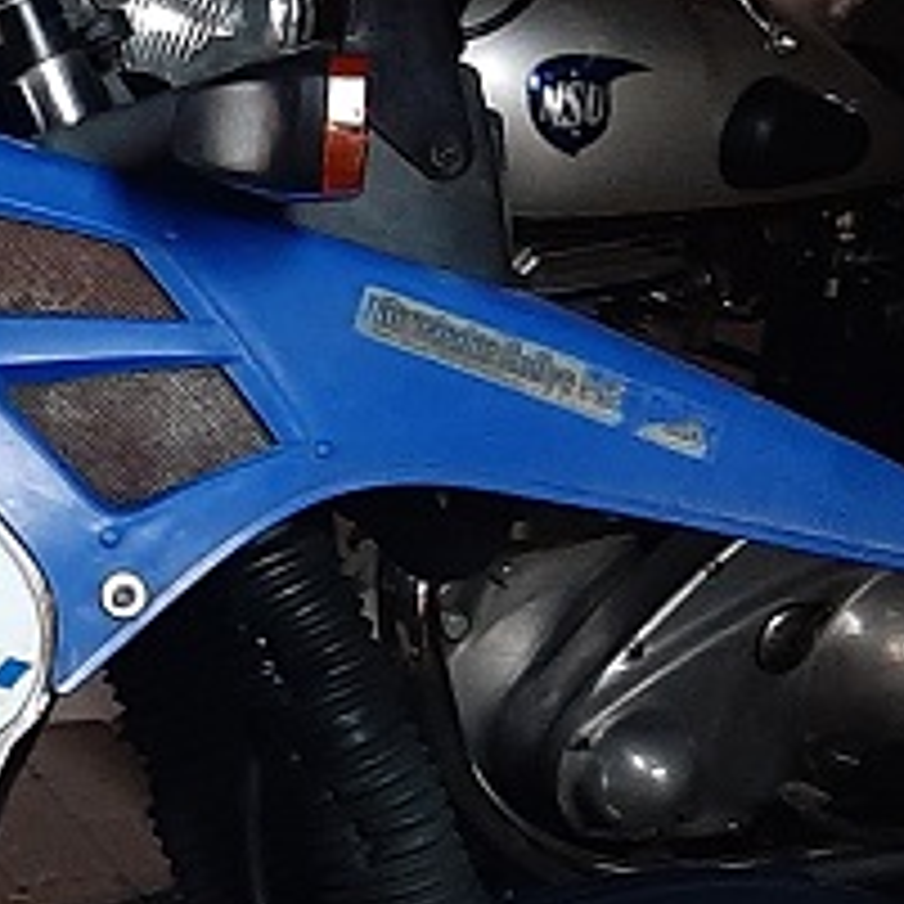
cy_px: 859
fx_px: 3398
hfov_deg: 13.6
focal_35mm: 115
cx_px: -702
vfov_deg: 14.9
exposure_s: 1/25
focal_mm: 3.93
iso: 250
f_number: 1.7
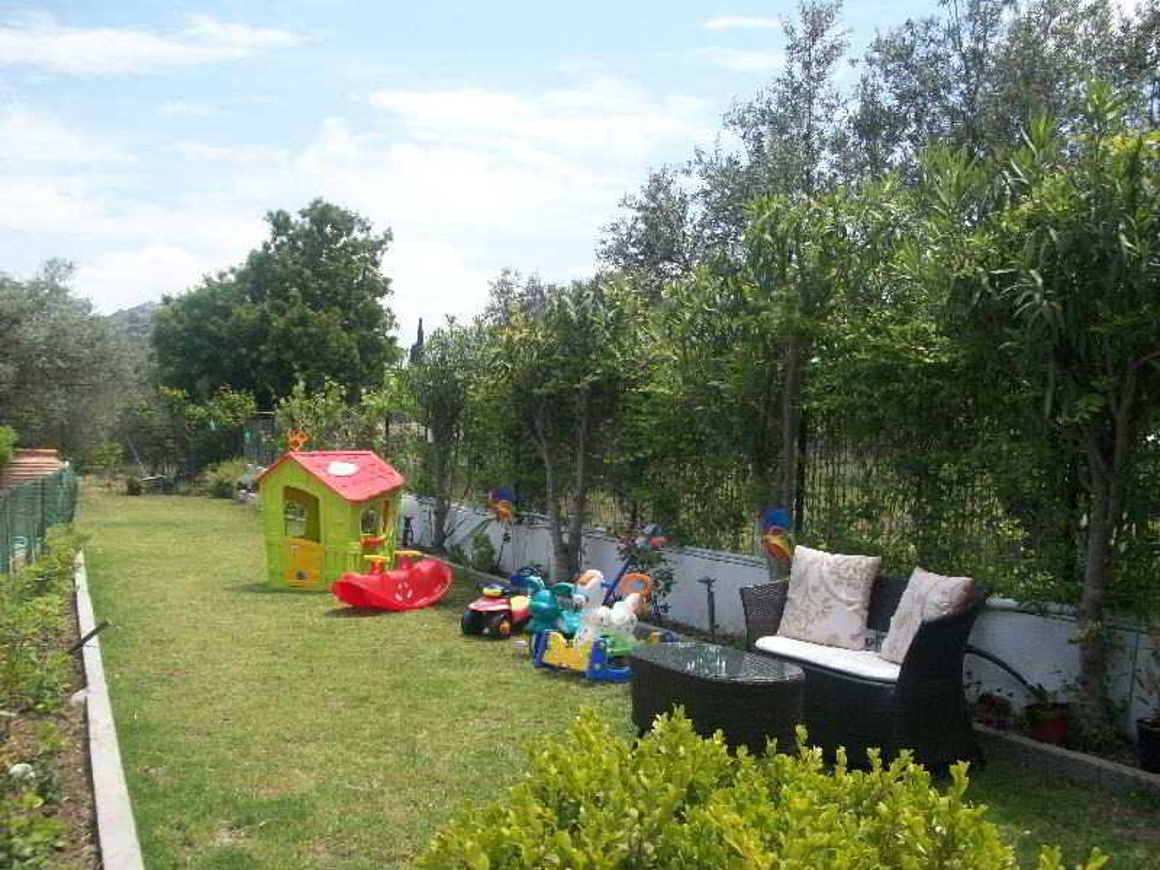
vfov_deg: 41.8
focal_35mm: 34
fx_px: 1139
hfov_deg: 54.0
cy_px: 435
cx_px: 580
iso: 64
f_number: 2.8
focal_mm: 5.7
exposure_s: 1/562
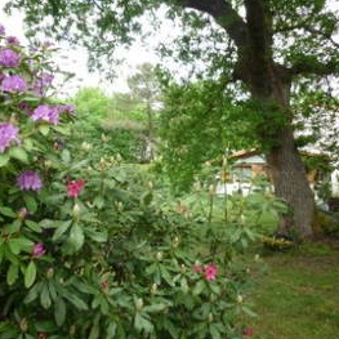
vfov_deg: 41.9
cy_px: 169
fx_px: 443
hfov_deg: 41.3
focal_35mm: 40
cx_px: 113
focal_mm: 5.5
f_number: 2.8
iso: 80
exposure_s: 1/125
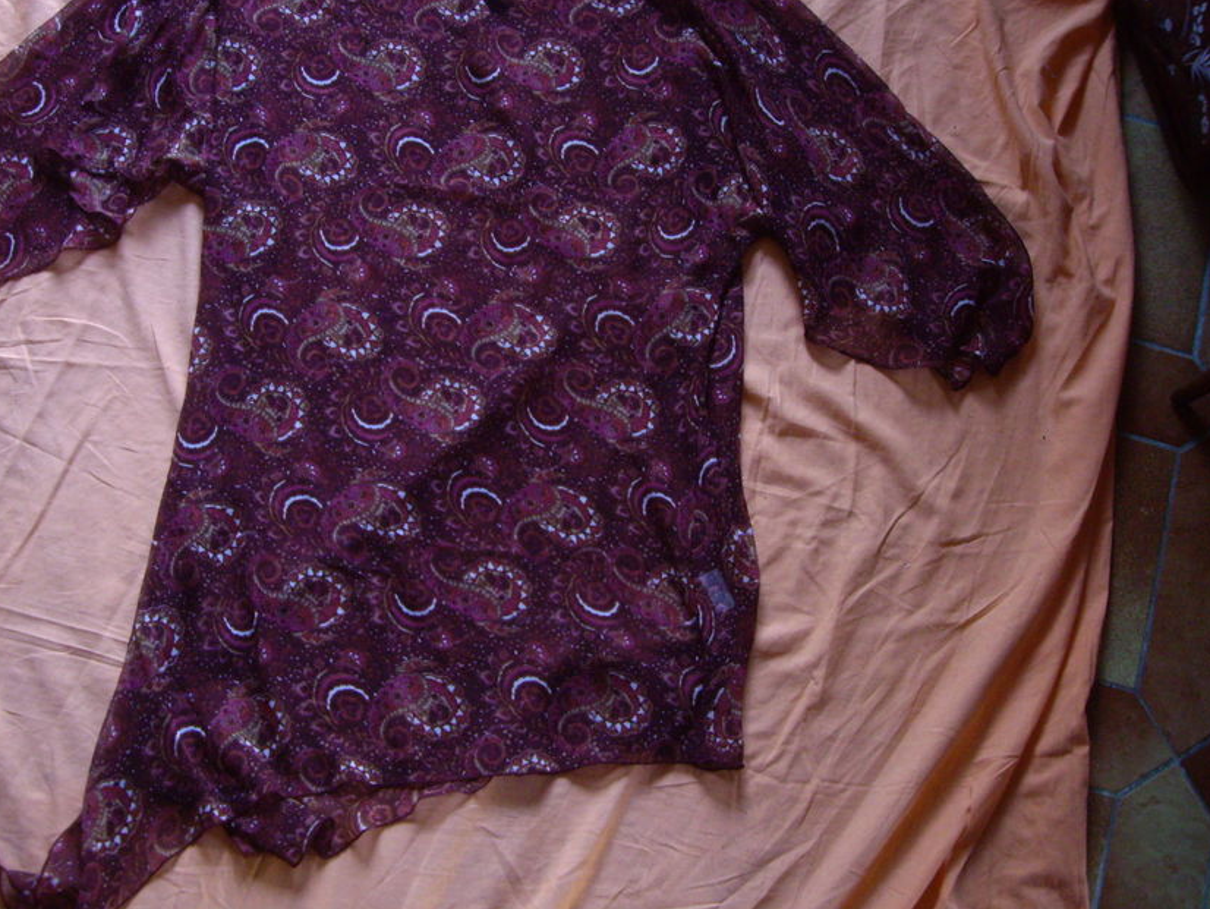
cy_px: 416
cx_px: 483
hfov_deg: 41.0
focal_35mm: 46
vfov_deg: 31.5
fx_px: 1608
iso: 200
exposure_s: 1/20
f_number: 2.7
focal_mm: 6.2
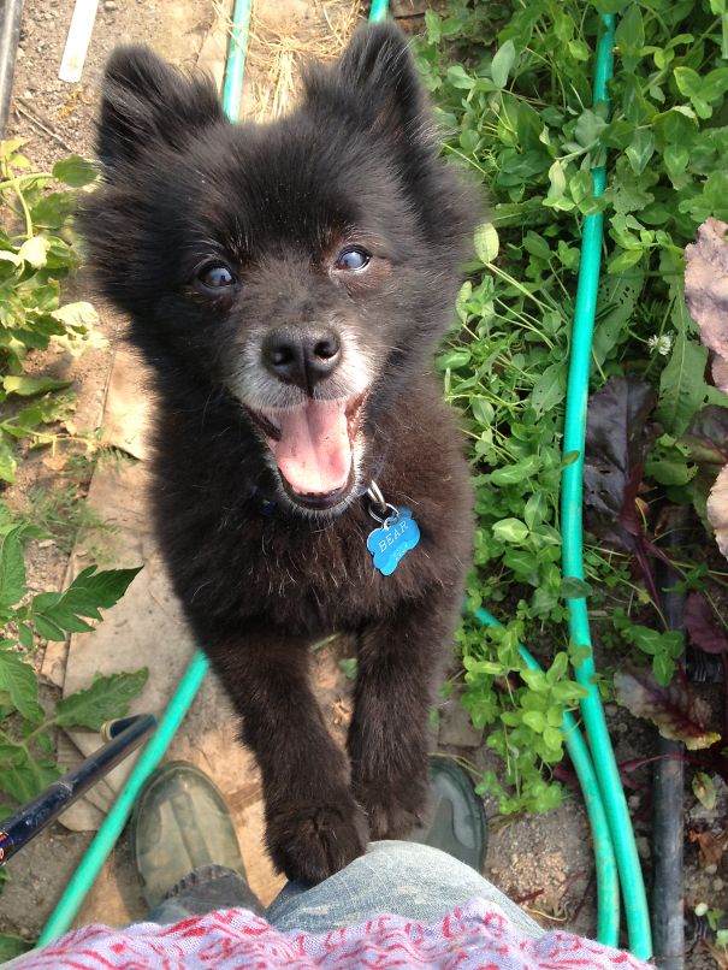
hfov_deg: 40.7
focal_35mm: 35
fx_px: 981
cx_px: 364
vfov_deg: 52.6
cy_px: 485
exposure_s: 1/289
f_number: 2.4
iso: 50
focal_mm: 4.28
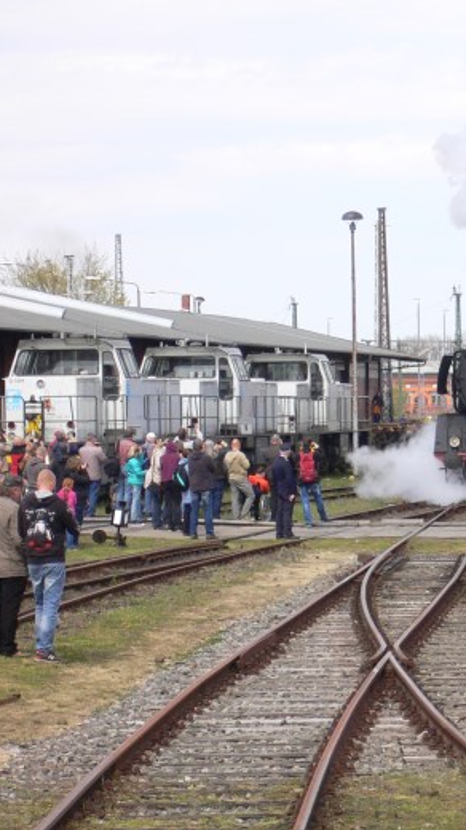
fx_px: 3387
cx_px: 498
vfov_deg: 14.0
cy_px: 417
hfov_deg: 7.8
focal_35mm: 154
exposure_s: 1/320
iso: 100
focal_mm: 17.4
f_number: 5
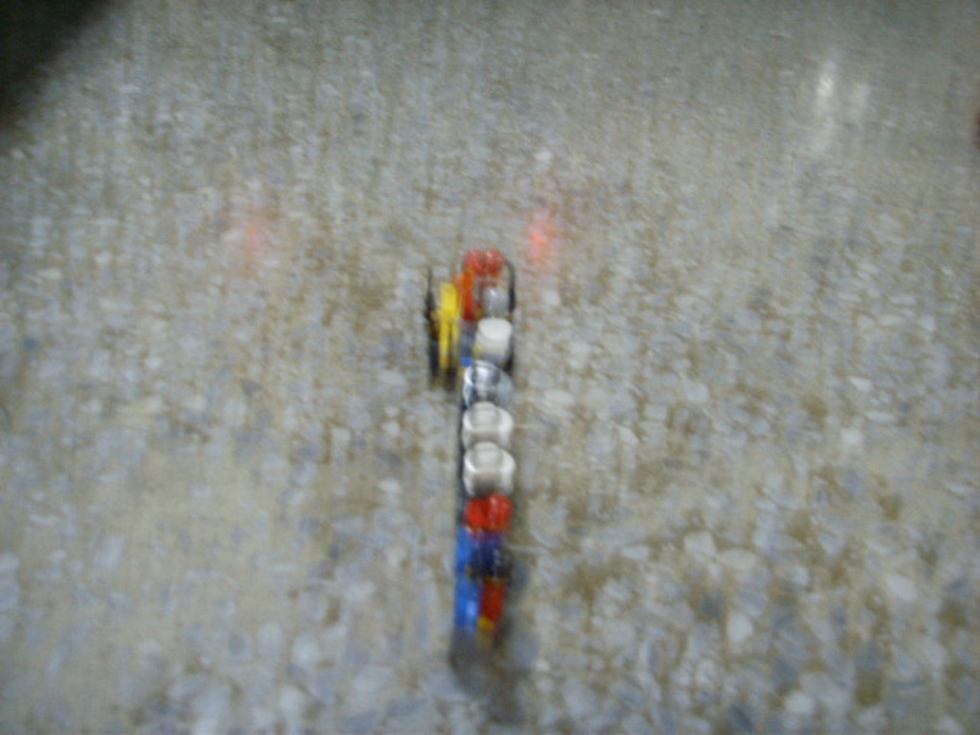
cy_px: 368
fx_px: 1104
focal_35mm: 39
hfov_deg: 47.9
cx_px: 490
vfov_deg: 36.8
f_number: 3.5
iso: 152
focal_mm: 6.6
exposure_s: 1/2
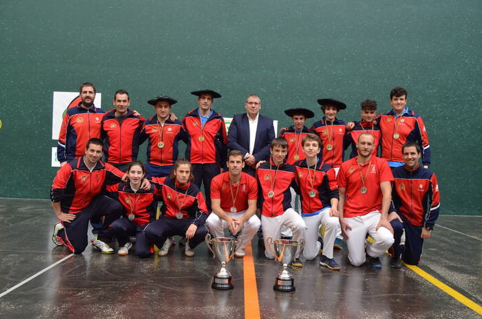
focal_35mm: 36
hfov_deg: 53.8
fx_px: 475
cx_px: 245
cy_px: 163
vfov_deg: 37.2
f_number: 5.6
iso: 400
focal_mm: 23
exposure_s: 1/125
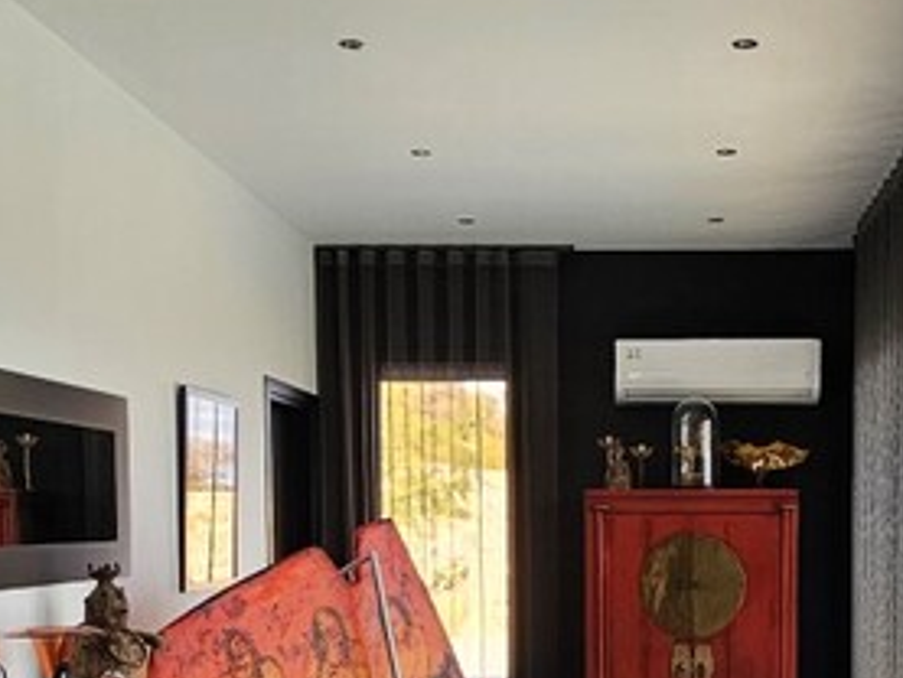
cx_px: 672
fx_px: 1253
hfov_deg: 38.7
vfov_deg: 28.9
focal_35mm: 48
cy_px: 626
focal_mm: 2.2
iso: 64
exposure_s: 1/100
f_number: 2.2
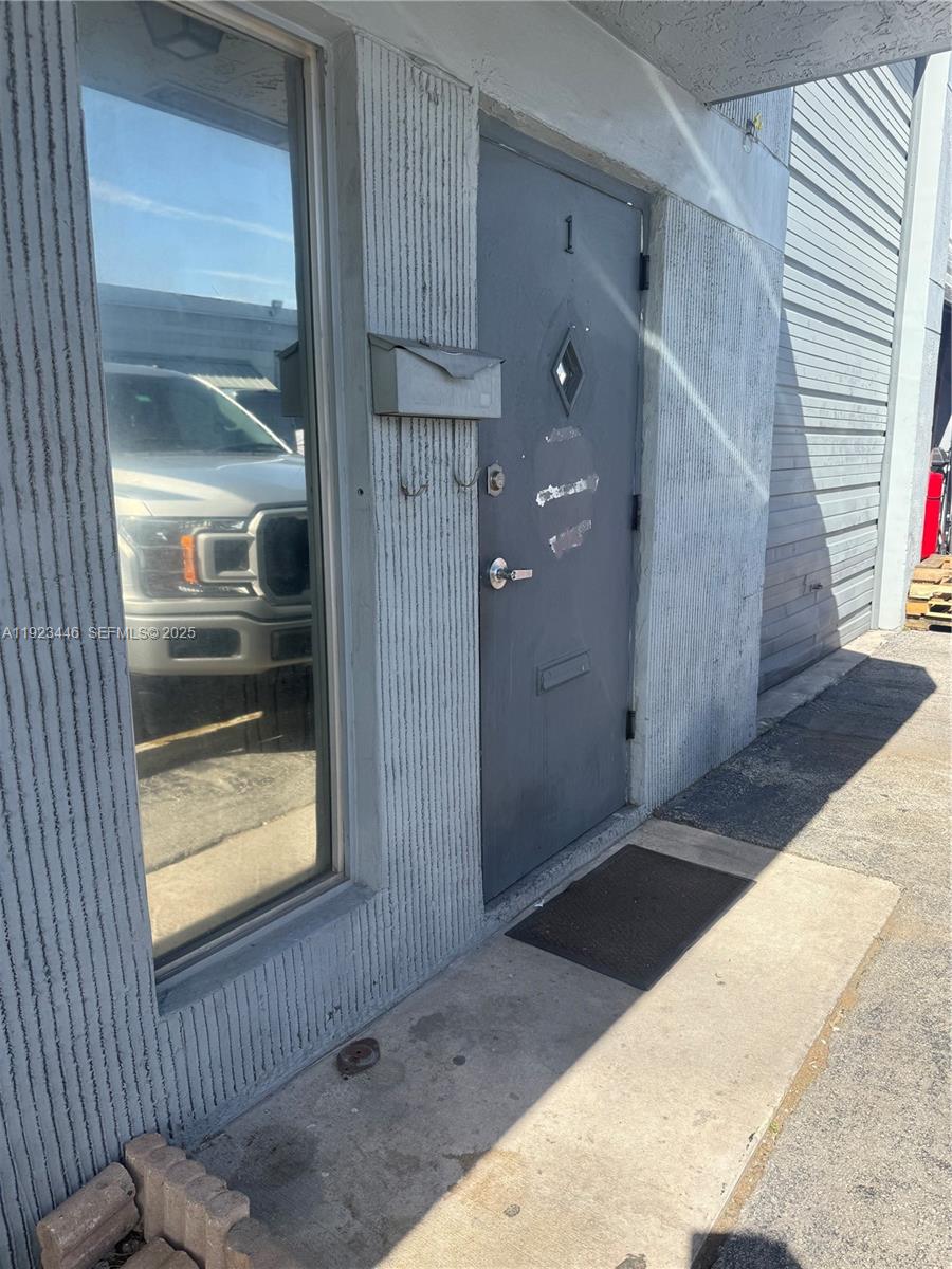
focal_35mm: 24
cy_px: 634
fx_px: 880
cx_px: 476
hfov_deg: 56.8
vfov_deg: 71.6
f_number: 1.78
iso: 80
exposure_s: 1/1901
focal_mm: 6.76
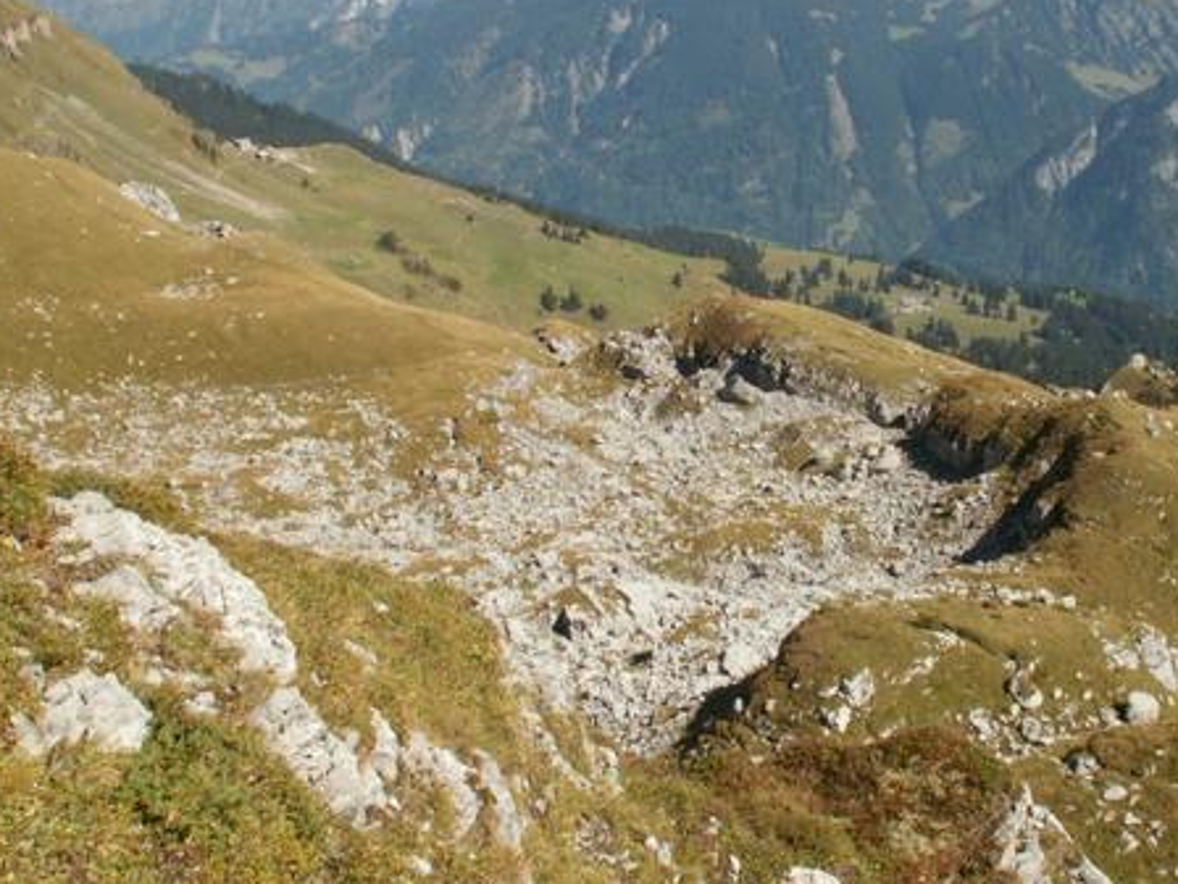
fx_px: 1702
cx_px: 813
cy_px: 326
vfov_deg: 29.0
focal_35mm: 50
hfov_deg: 37.6
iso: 50
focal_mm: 5.86
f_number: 8
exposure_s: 1/125
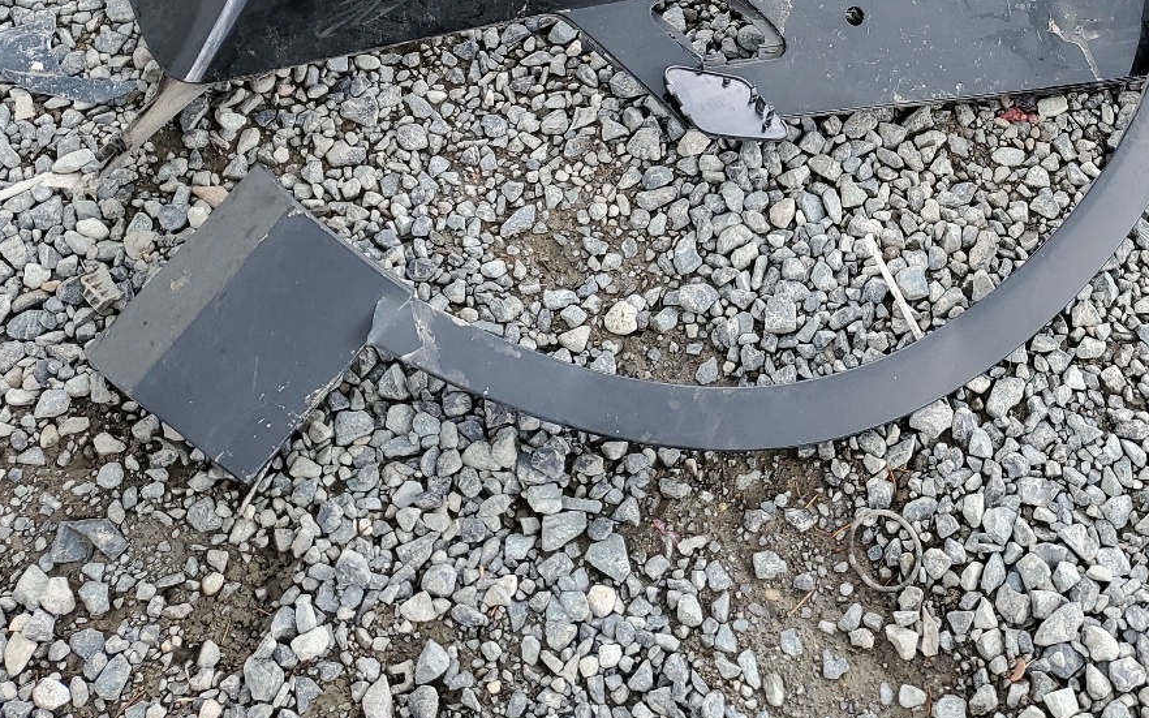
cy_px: -4
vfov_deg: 24.6
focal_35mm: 50
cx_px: 848
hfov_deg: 39.3
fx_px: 1565
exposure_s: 1/213
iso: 50
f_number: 1.5
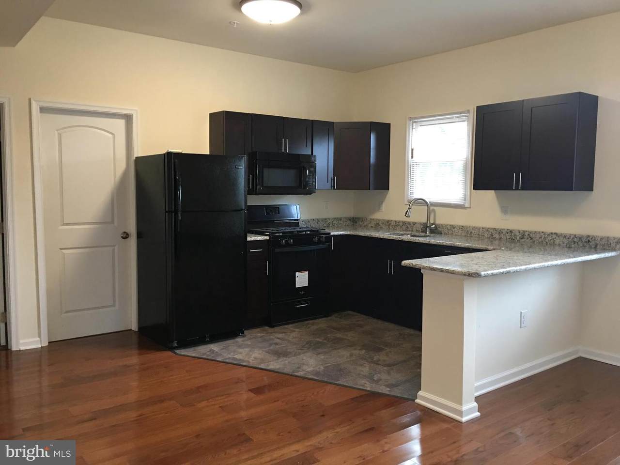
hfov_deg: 61.7
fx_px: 519
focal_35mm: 29
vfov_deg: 48.2
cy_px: 232
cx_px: 310
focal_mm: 4.15
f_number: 2.2
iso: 64
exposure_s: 1/15
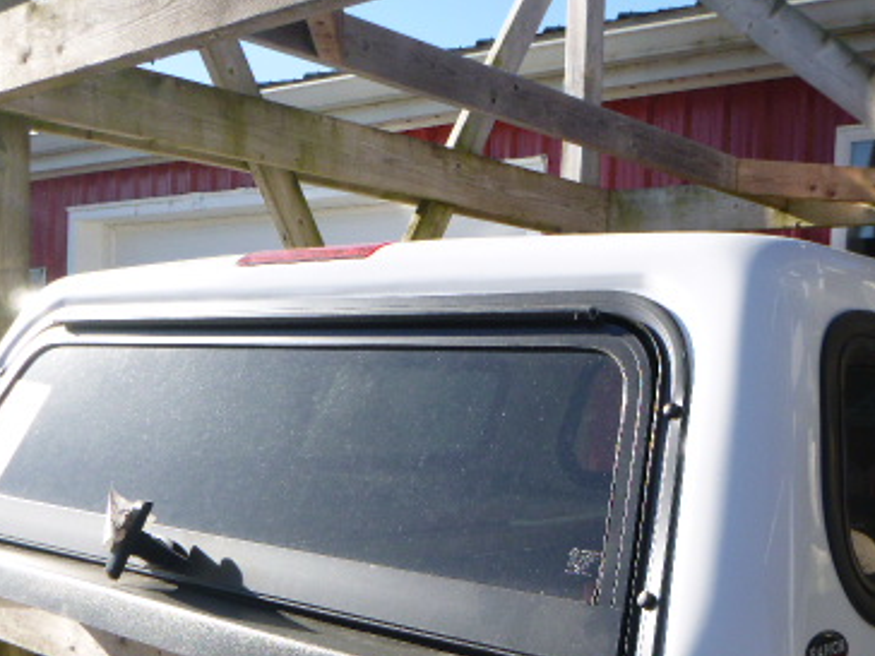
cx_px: 601
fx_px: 1112
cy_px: 461
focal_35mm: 44
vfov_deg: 32.5
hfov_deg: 42.2
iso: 100
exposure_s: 1/250
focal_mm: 4.5
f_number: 3.9
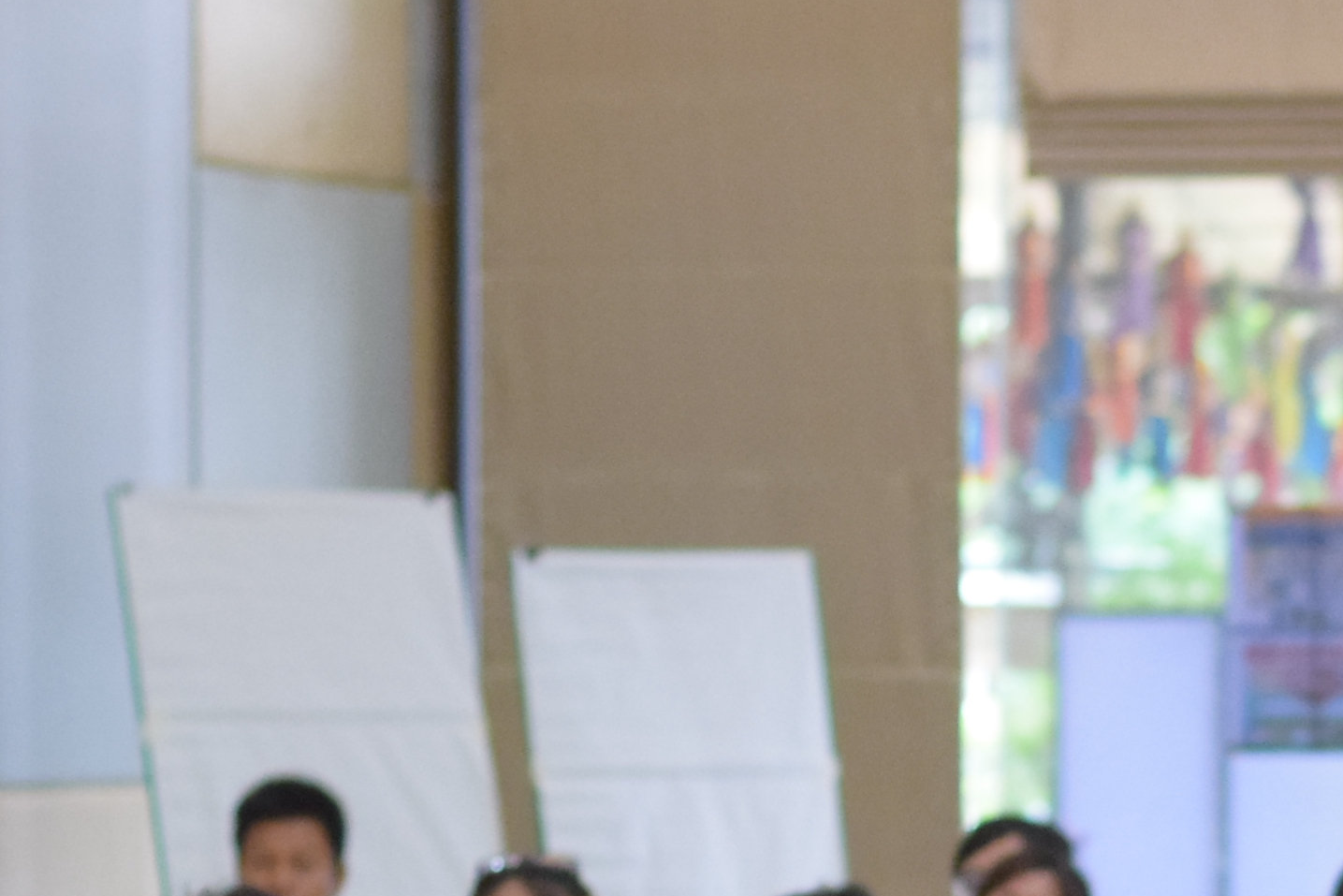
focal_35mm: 235
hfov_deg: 8.6
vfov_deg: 5.8
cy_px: 1326
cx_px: 1685
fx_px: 8767
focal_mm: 50
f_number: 3.2
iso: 2000
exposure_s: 1/125
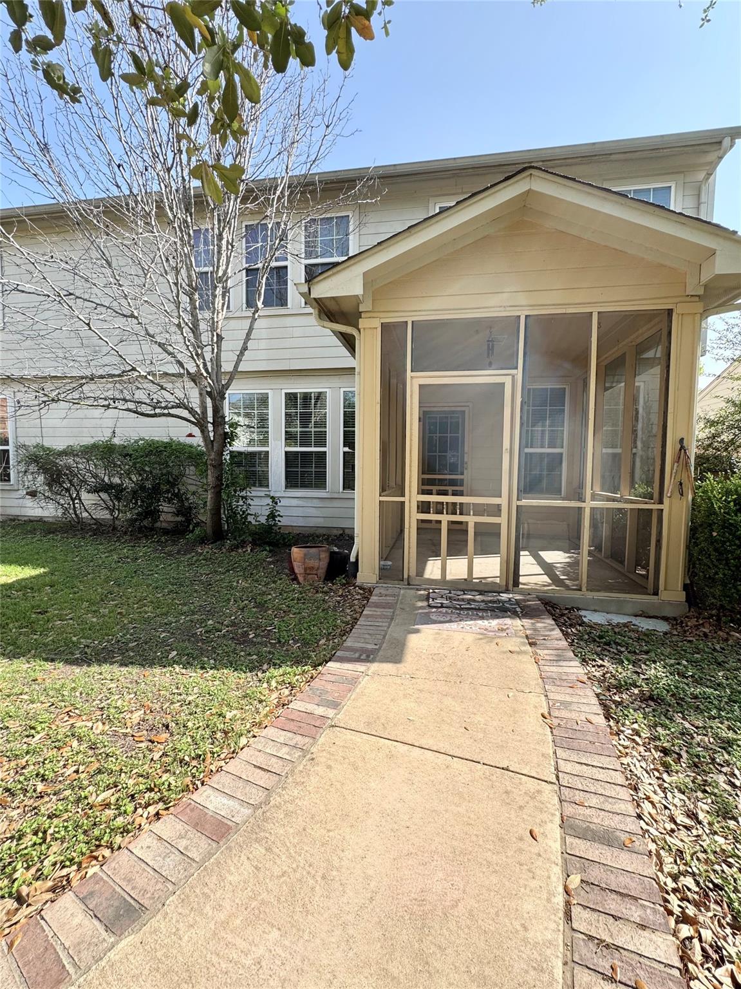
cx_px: 370
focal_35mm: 14
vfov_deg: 102.1
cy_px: 494
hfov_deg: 85.6
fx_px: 400
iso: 40
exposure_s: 1/537
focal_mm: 2.22
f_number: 2.2
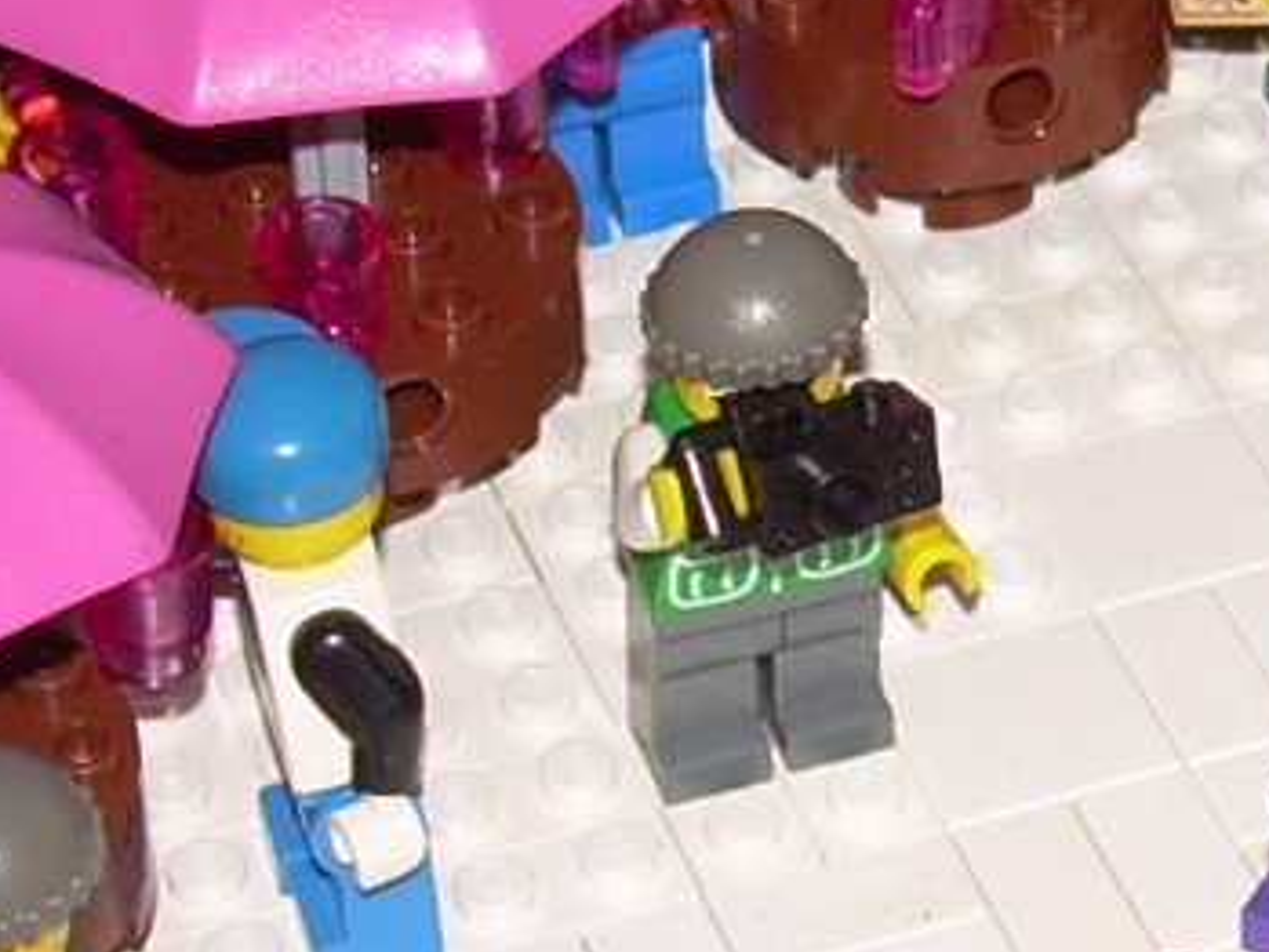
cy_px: 291
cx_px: 1262
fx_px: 6381
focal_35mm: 174
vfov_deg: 8.5
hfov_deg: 11.3
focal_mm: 6.3
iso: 50
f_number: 2.8
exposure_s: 1/60
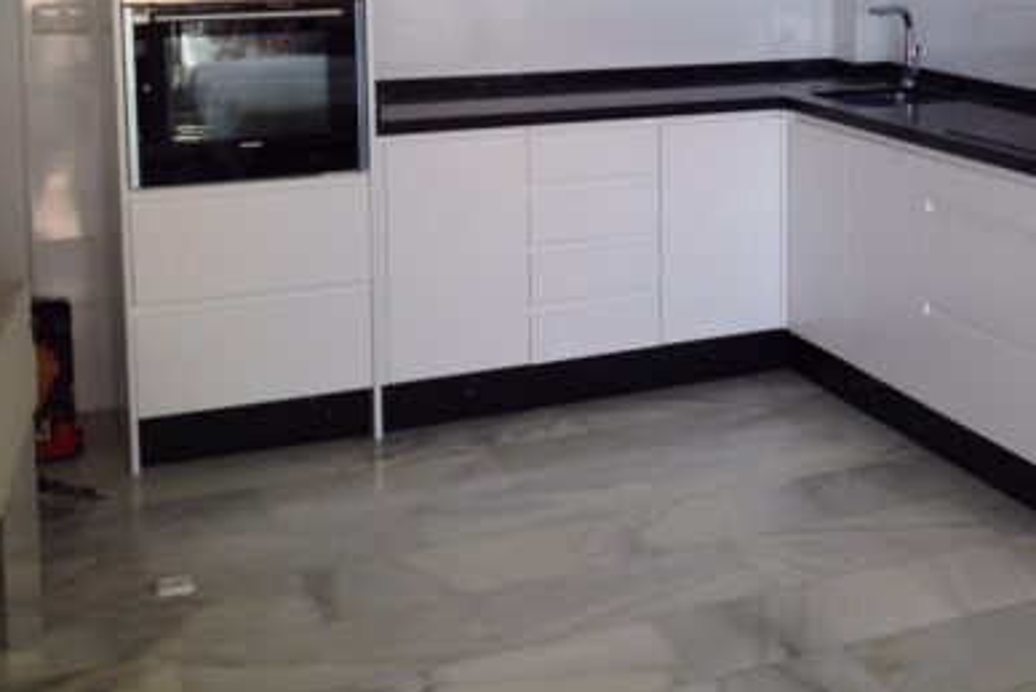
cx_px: 857
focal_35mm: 61
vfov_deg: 21.8
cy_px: 72
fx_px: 1756
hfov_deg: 31.8
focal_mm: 4.28
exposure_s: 1/120
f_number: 2.4
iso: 64
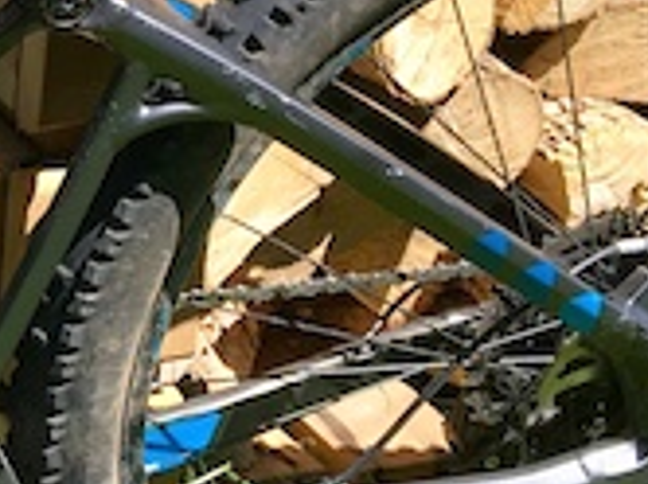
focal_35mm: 140
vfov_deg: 10.6
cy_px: 191
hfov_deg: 13.0
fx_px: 2617
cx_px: -449
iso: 25
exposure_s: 1/686
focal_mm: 4.15
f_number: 2.2
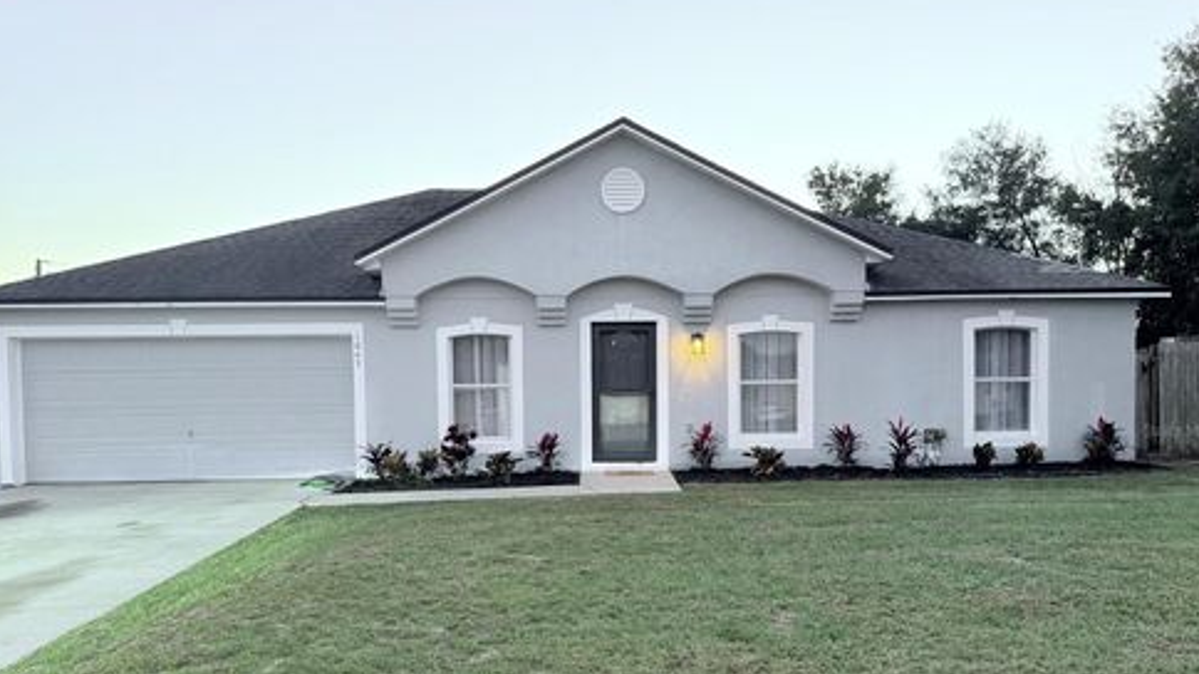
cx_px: 597
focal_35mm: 27
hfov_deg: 69.9
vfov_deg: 42.5
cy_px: 430
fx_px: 858
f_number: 1.78
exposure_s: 1/60
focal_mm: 6.76
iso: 250
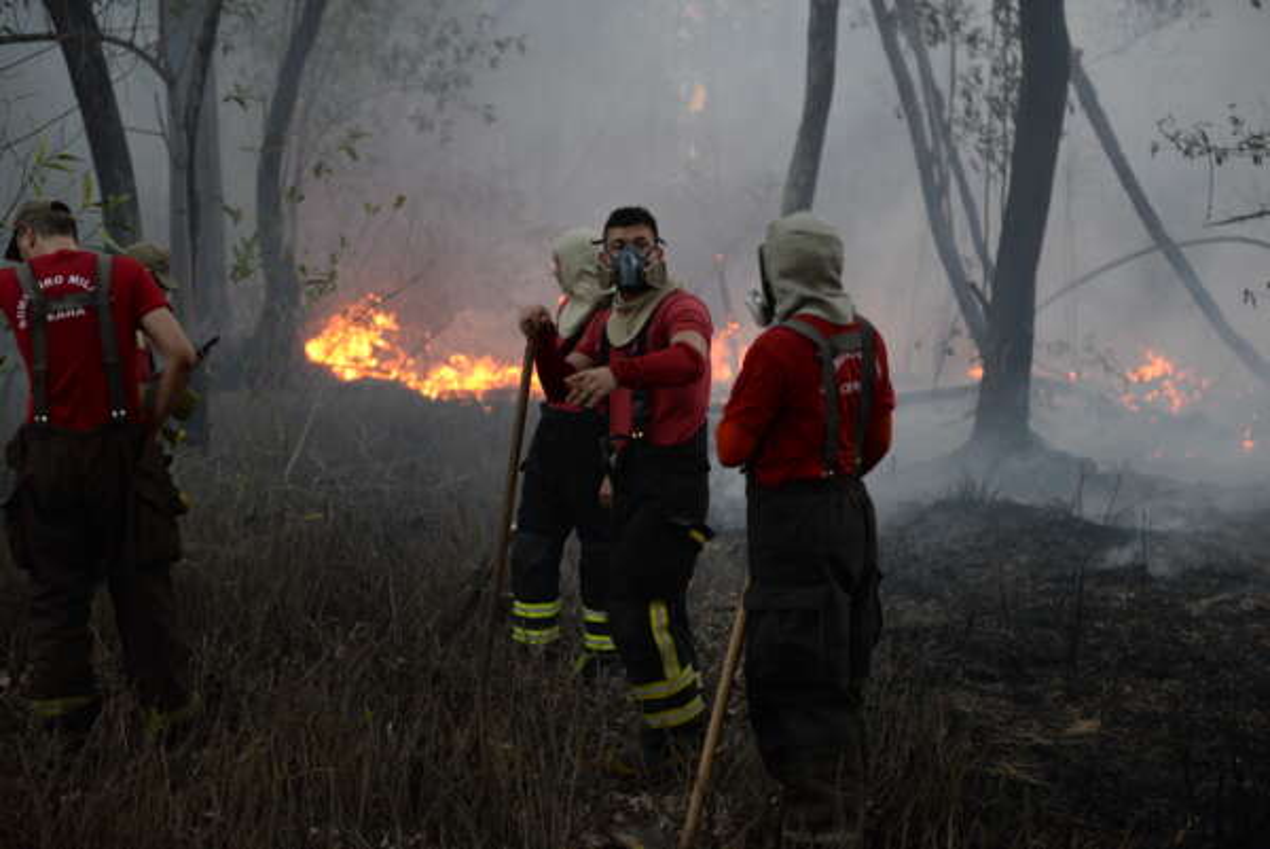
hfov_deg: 28.8
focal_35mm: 70
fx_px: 2471
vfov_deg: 19.5
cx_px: 635
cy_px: 424
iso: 1600
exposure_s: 1/320
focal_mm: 70
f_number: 2.8
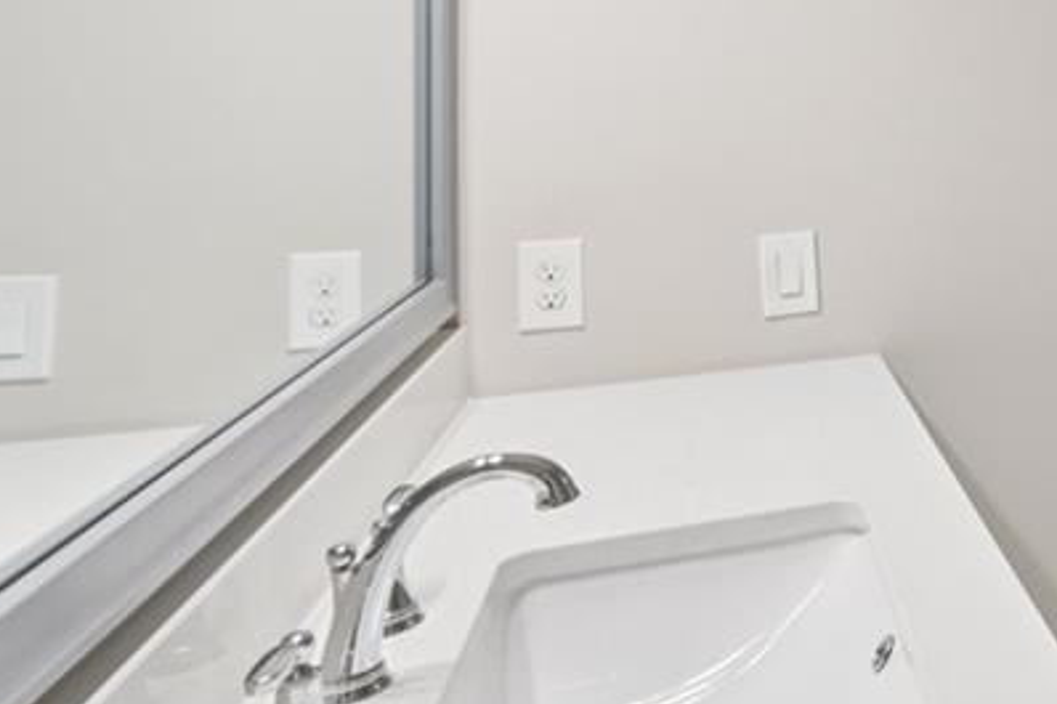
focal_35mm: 36
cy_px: 110
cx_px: 1232
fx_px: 1057
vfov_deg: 35.3
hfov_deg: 40.0
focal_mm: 14
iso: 320
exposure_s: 1/13
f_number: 8
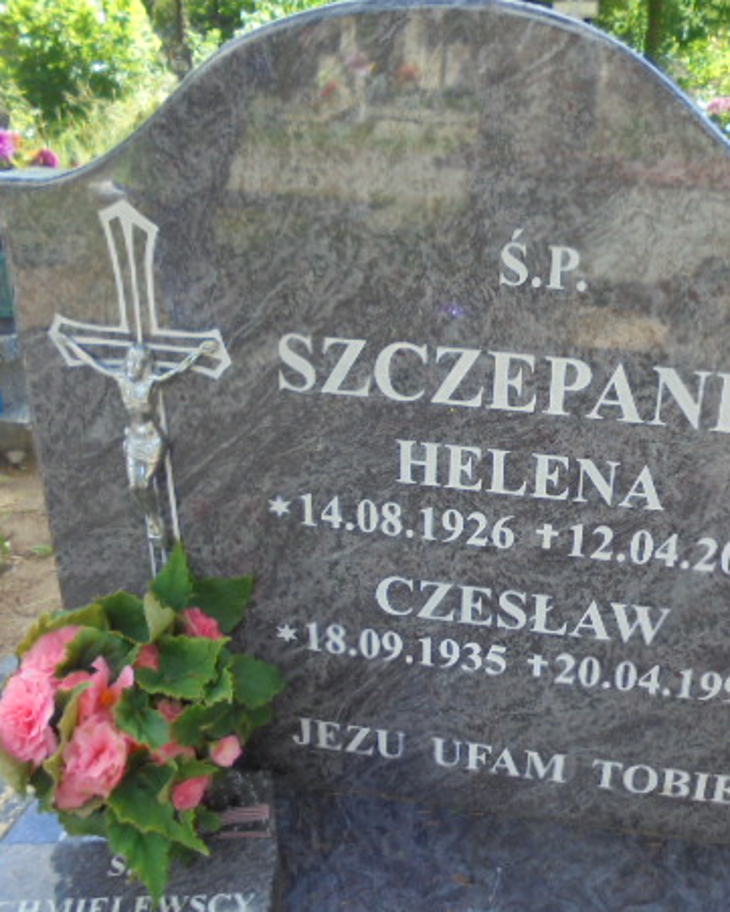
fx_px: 972
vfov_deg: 50.3
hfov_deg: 40.6
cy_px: 467
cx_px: 495
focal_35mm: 36
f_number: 3.5
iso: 100
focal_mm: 4.6
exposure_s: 1/125
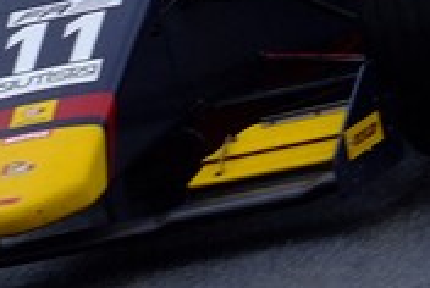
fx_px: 21991
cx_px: 68
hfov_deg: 1.1
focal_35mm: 1838
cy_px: 2
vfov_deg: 0.8
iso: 200
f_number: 5.6
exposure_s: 1/250
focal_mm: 300
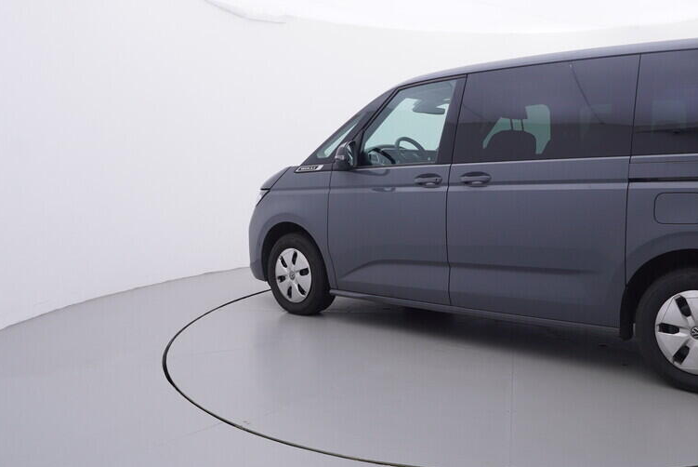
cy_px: 236
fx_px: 595
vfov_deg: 42.8
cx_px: 472
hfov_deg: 59.2
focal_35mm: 31
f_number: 5
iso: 200
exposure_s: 1/80
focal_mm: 15
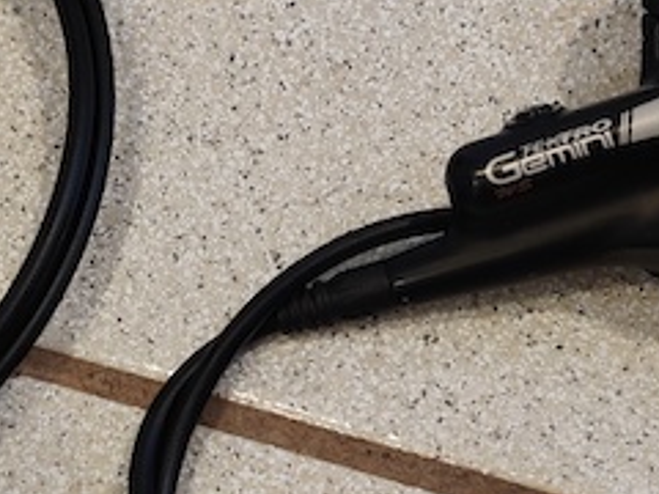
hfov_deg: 21.8
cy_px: 302
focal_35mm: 90
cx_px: 343
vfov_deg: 16.4
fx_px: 1713
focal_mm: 4.75
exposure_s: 1/50
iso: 800
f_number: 1.65
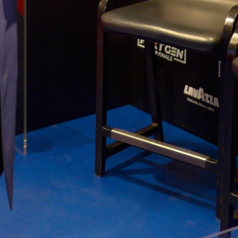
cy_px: -154
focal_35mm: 111
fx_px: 863
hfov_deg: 15.2
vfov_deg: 14.3
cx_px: -31
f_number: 1.5
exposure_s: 1/25
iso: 80
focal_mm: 5.5
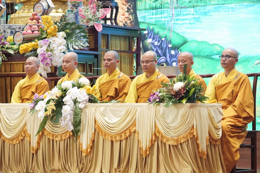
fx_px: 975
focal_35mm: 135
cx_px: 130
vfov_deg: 10.2
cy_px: 86
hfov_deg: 15.2
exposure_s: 1/80
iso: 3200
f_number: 4.5
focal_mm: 135
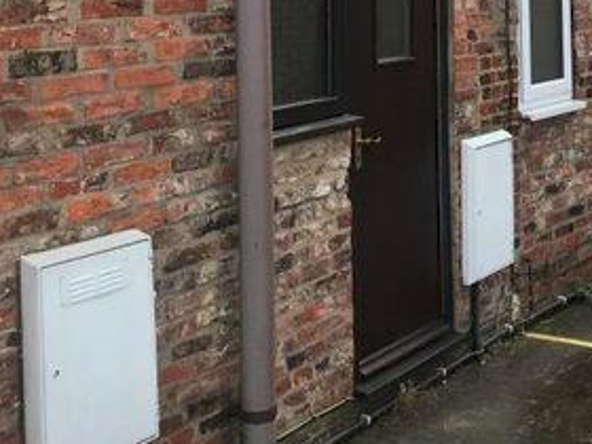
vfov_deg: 20.2
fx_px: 1197
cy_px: -31
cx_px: 533
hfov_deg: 26.8
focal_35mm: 70
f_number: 1.8
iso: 20
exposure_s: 1/921
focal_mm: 3.99
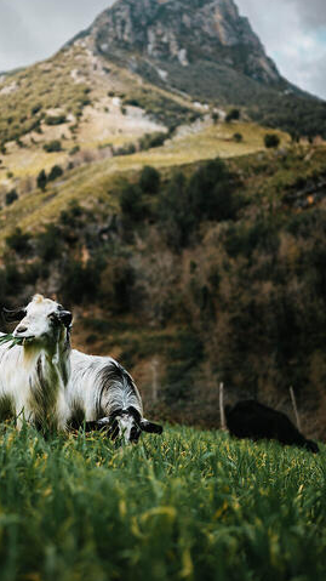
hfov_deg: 25.8
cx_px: 113
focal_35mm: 46
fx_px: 708
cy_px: 260
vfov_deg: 44.5
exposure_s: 1/1250
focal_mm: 35
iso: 100
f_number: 1.4
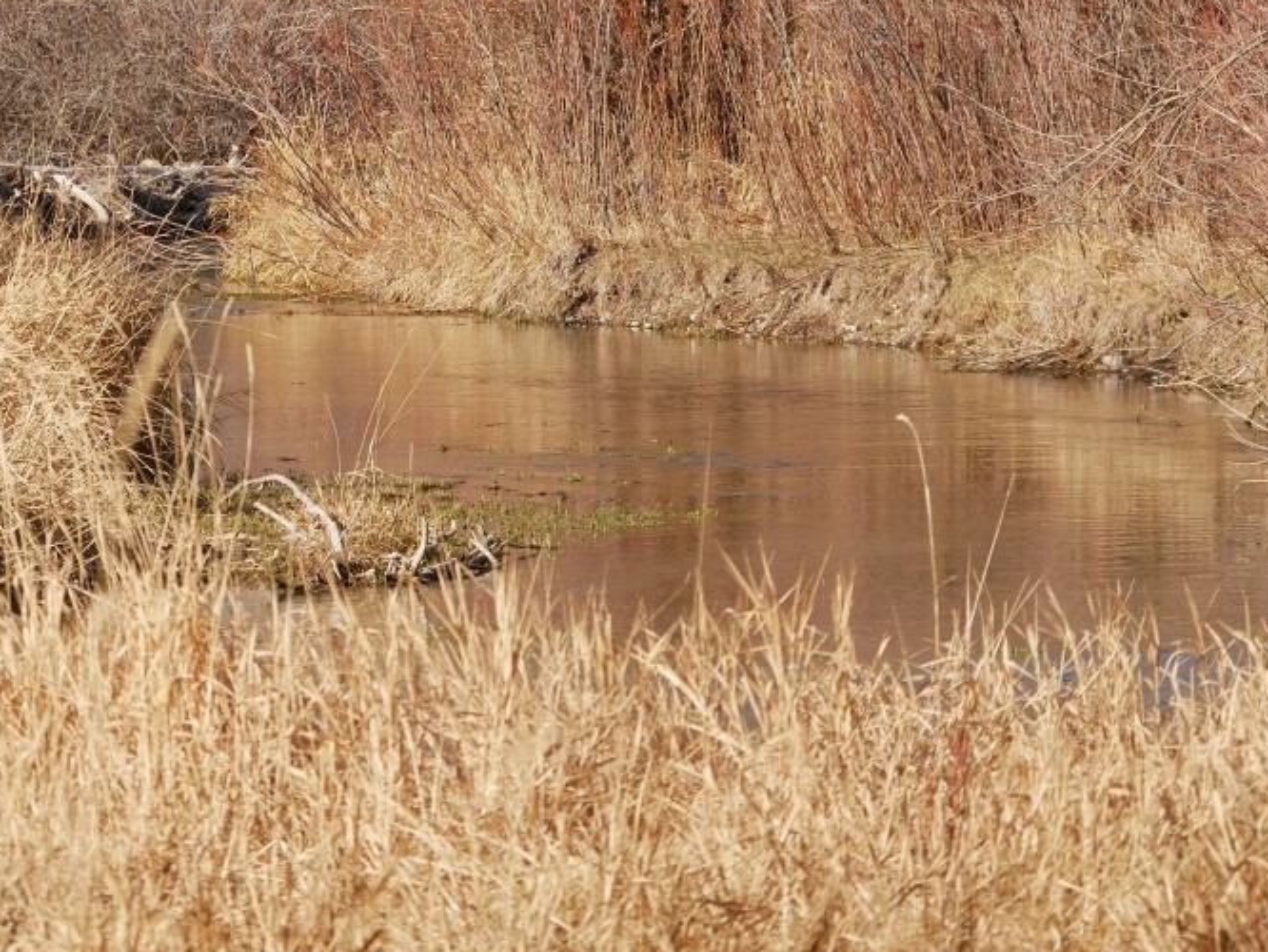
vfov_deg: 4.8
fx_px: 11250
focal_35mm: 307
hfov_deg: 6.4
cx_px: 473
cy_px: 255
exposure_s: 1/800
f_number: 5.6
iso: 200
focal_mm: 100
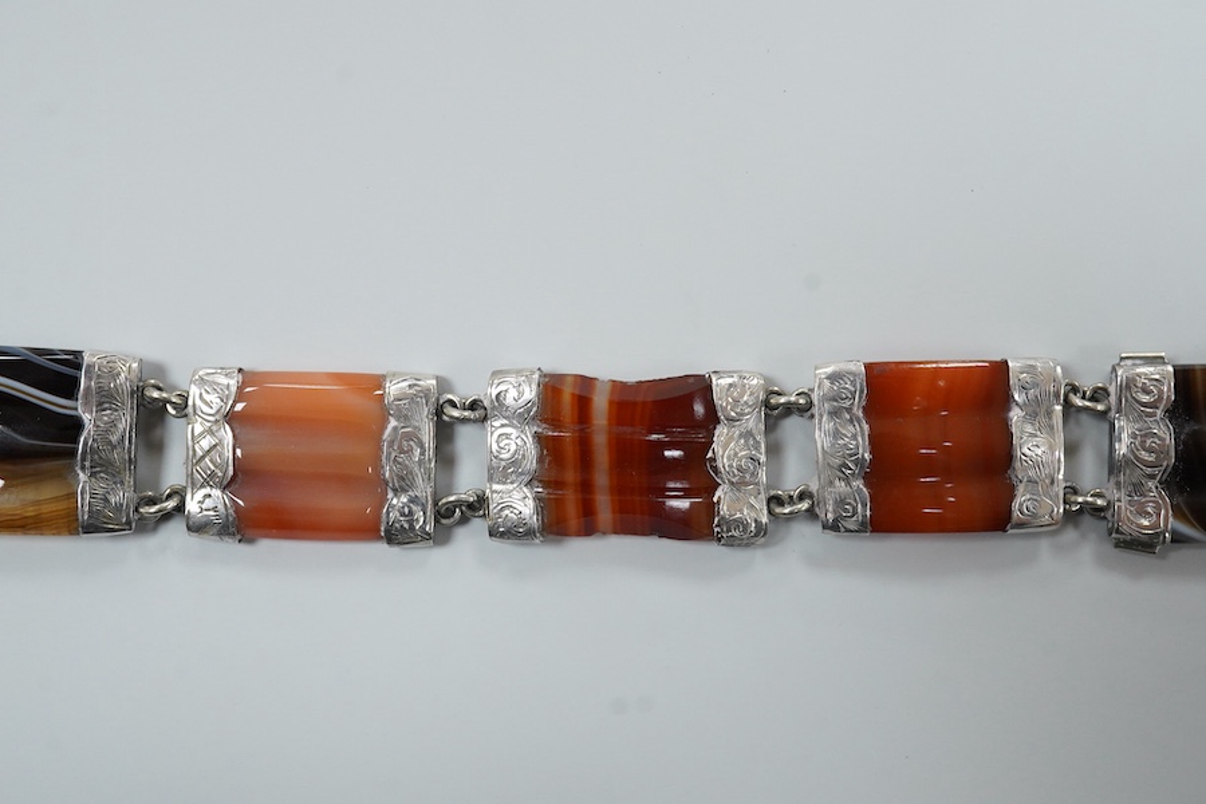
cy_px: 402
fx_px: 1507
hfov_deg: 43.6
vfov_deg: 29.9
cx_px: 603
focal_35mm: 45
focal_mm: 30
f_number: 14
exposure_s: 1/80
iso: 2500
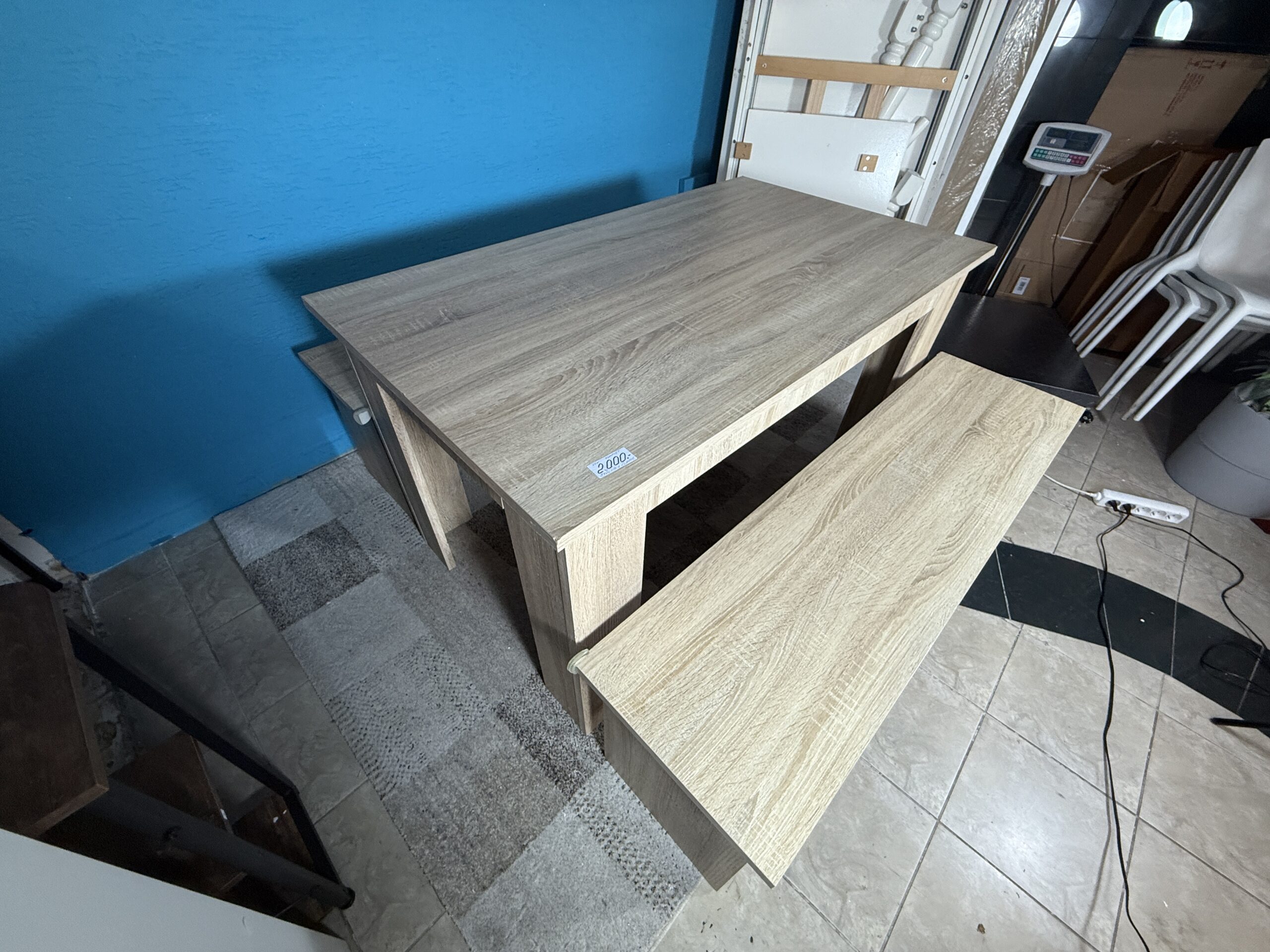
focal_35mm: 14
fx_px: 514
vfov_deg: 85.7
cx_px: 635
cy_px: 476
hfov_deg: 102.1
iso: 200
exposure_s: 1/50
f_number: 2.2
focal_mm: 2.22
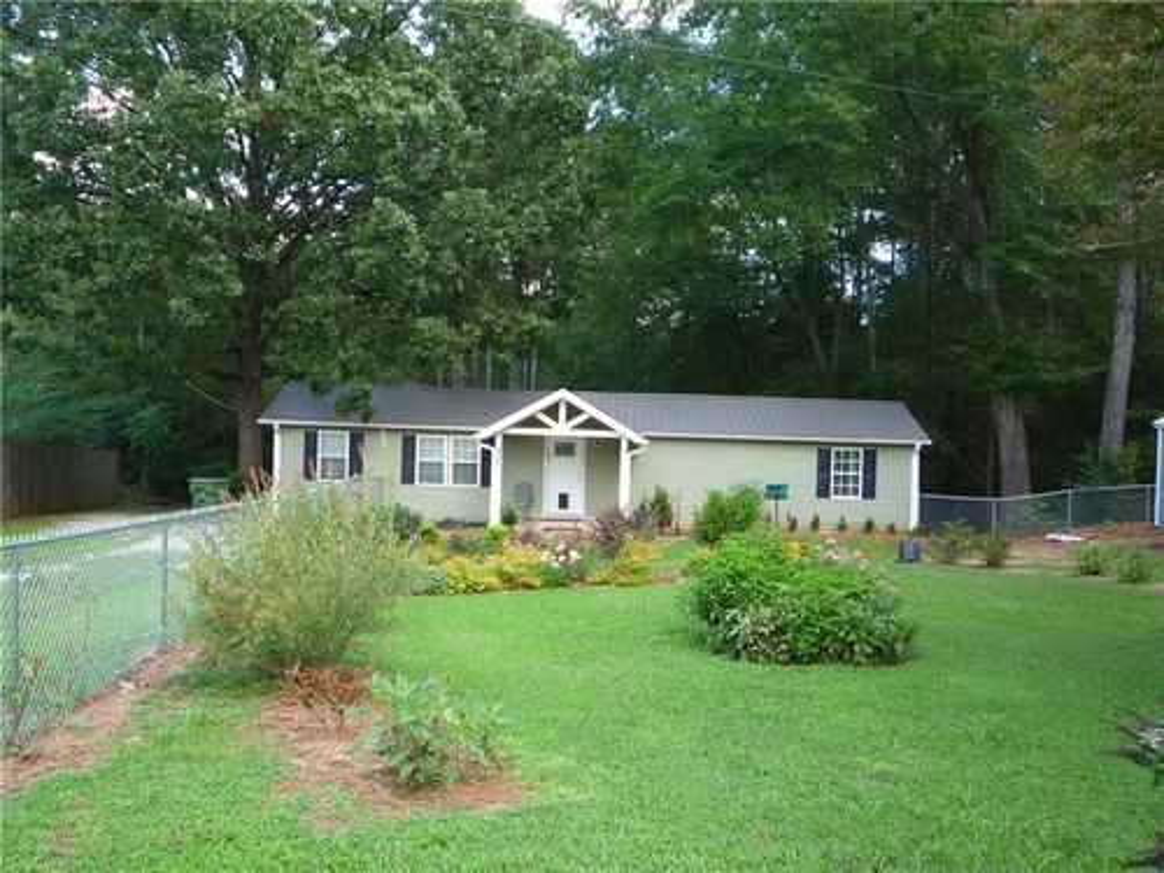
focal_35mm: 30
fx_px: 1009
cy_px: 436
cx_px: 582
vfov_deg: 46.8
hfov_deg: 60.0
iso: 100
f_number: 3.3
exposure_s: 1/100
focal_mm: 5.2
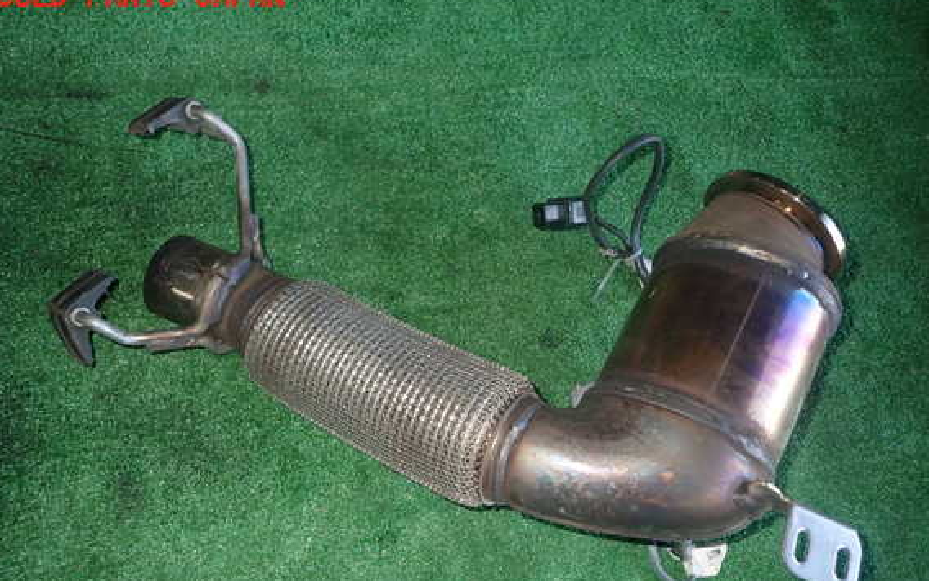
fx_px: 709
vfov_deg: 44.3
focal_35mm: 28
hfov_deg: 66.5
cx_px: 478
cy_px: 344
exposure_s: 1/30
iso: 200
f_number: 5.6
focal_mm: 4.5
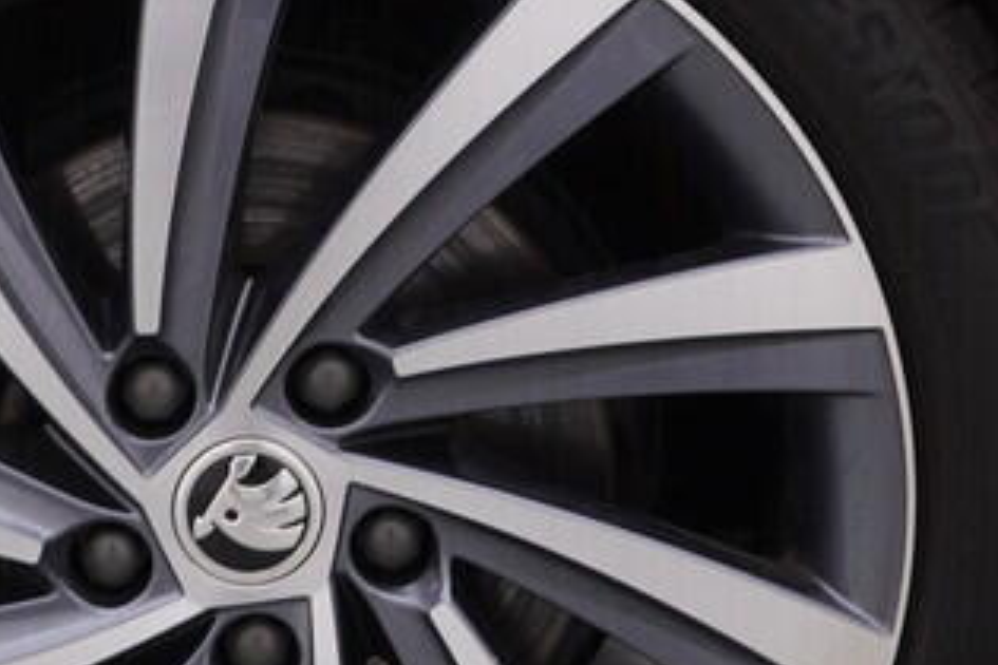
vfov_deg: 11.7
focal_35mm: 117
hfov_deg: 17.5
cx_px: 342
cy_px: 315
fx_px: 3243
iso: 125
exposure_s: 1/80
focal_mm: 24
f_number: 4
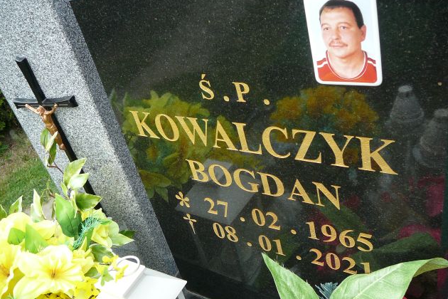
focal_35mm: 37
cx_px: 221
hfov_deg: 51.9
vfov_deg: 35.9
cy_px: 145
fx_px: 460
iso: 80
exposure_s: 1/250
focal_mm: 5.2
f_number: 2.8
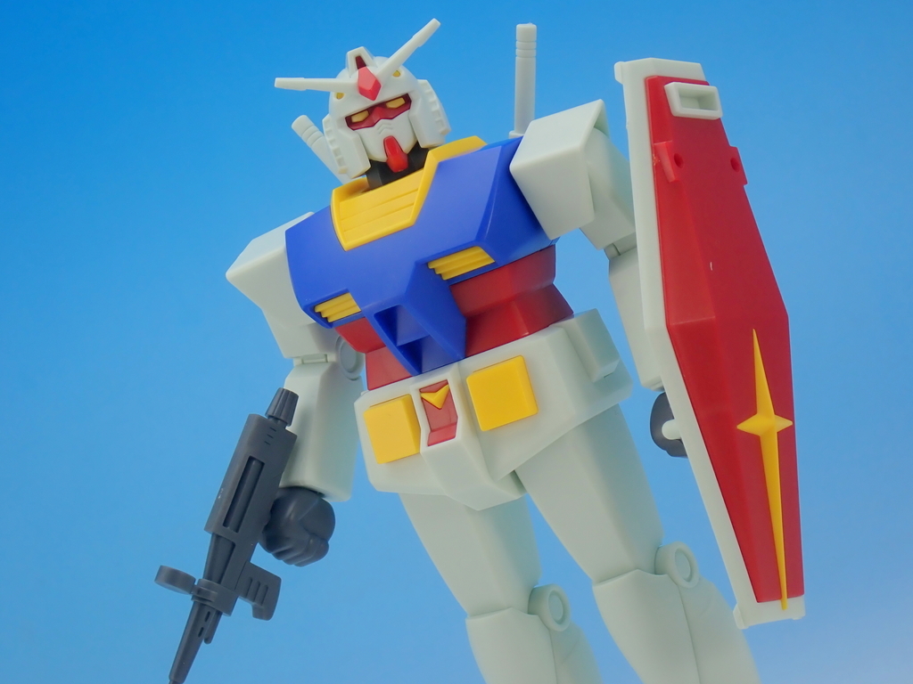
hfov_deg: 19.6
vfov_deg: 14.8
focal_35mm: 100
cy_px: 342
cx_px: 456
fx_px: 2638
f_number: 6.3
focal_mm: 18
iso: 100
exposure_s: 1/10
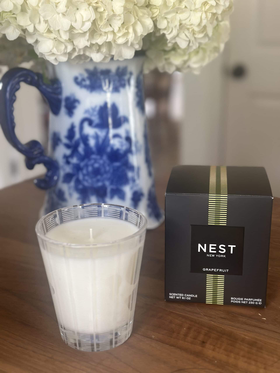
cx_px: 140
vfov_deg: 39.7
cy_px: 186
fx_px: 518
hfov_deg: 30.3
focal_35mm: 48
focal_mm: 6.86
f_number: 1.78
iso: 125
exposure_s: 1/60
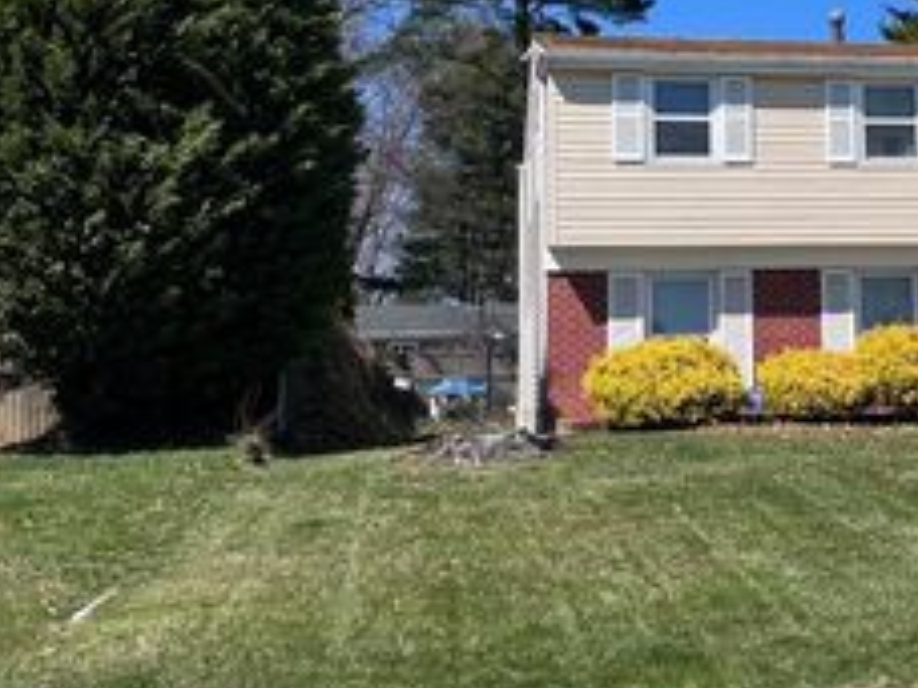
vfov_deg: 25.3
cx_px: 846
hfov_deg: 32.0
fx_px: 1512
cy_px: 151
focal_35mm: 57
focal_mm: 5.1
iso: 50
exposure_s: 1/3135
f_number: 1.6
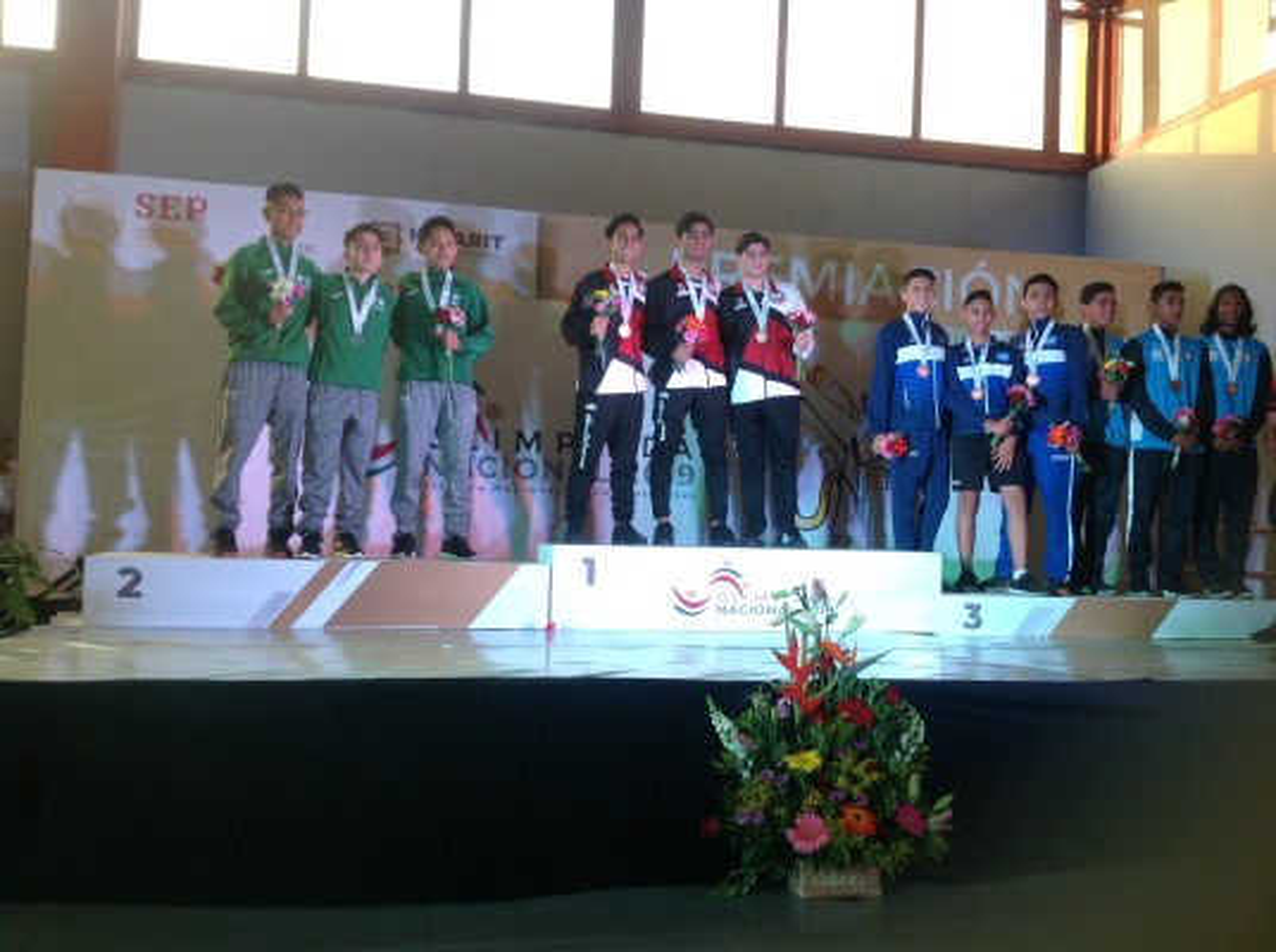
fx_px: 1288
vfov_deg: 40.6
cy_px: 476
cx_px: 638
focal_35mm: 35
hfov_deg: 52.7
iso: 64
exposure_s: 1/60
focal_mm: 4.28
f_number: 2.4
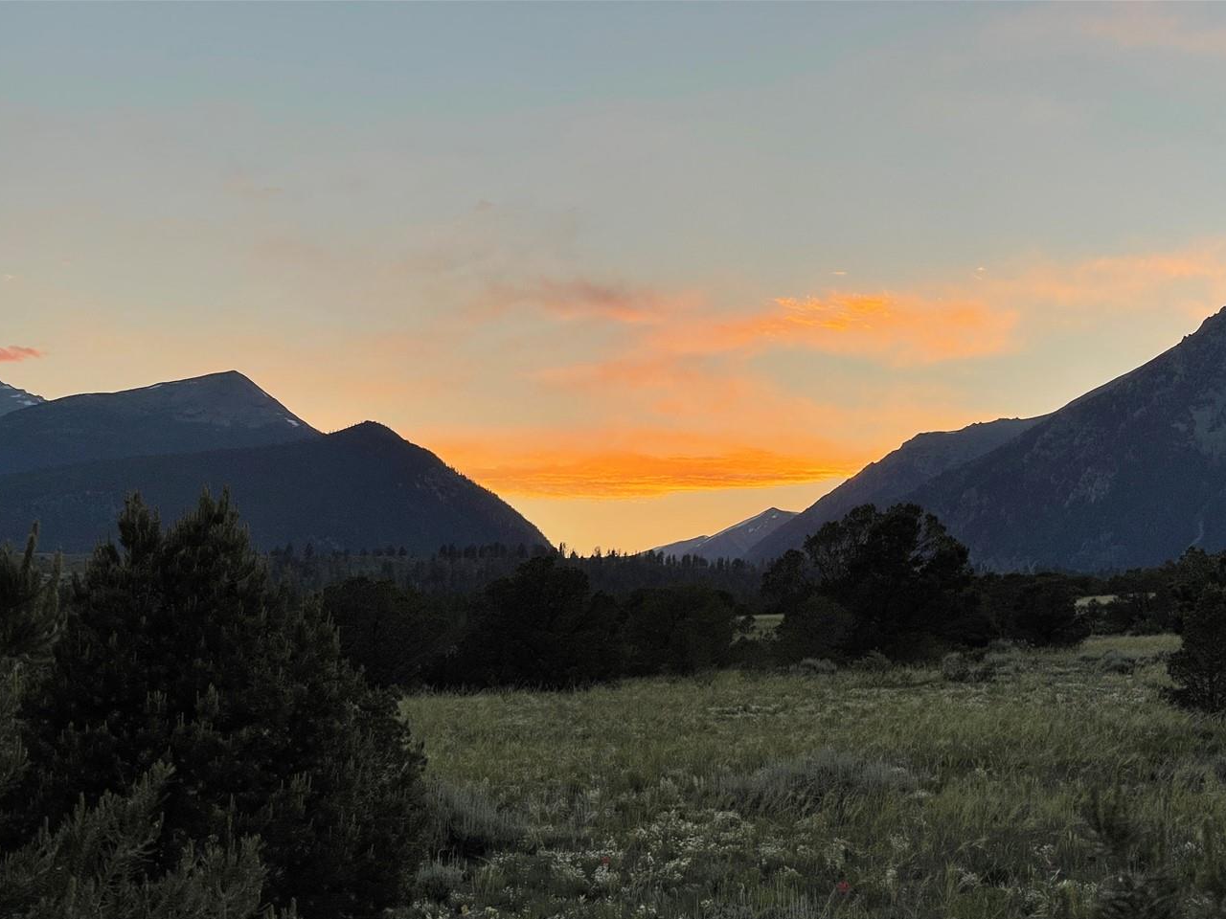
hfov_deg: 24.4
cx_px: 698
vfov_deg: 18.4
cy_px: 573
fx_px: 2833
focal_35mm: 80
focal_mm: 7.5
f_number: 2.2
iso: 20
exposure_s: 1/219
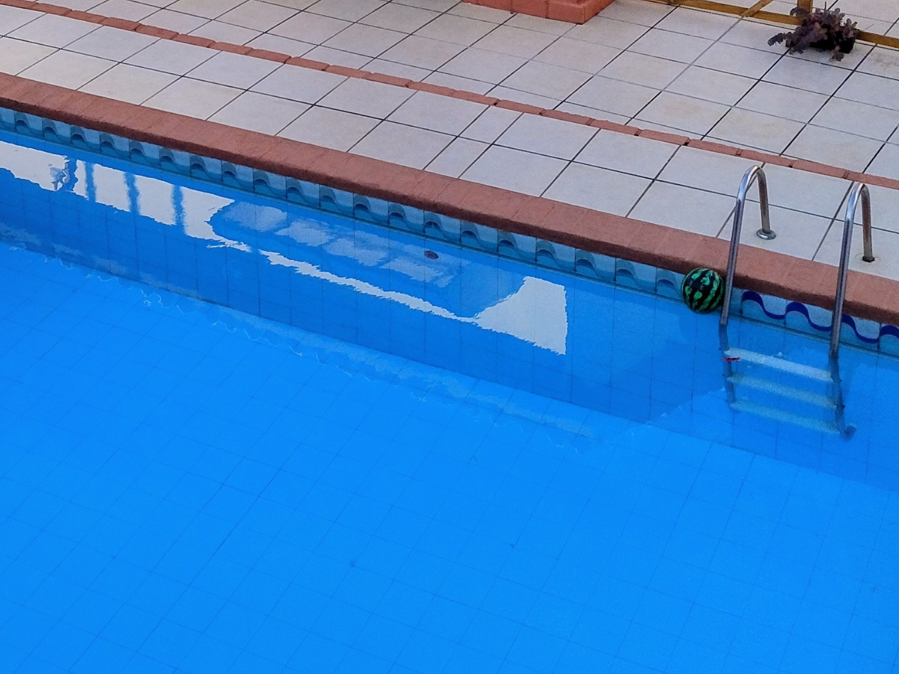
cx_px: 315
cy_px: -40
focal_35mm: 63
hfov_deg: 30.5
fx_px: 1636
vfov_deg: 22.2
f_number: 1.8
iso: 101
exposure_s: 1/1527
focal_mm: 5.56
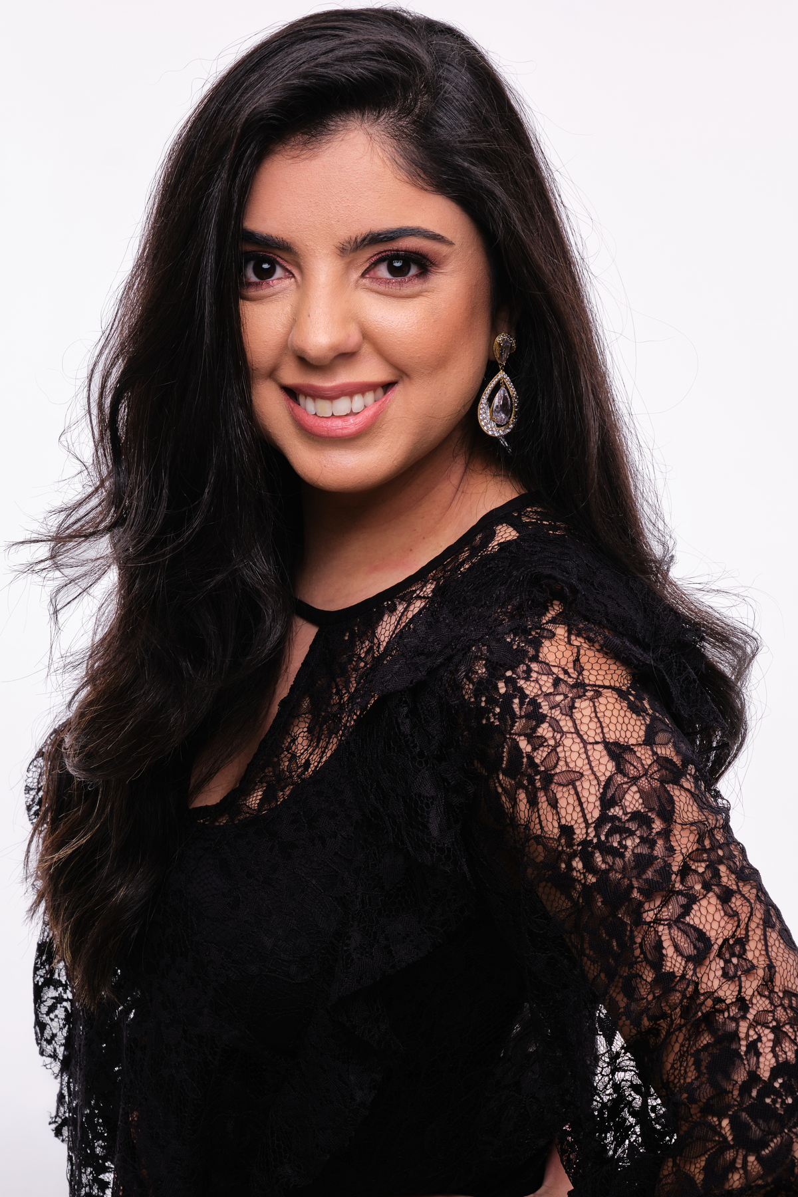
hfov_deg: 15.0
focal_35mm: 91
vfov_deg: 22.4
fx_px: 3026
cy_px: 598
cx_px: 399
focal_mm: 60.8
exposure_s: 1/125
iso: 160
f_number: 10
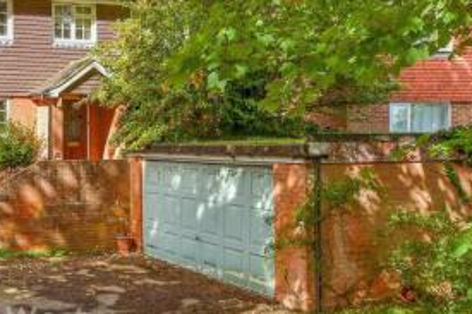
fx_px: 681
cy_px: 133
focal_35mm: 52
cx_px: 82
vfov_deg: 25.9
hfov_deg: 36.7
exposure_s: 1/200
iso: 200
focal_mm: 20
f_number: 8
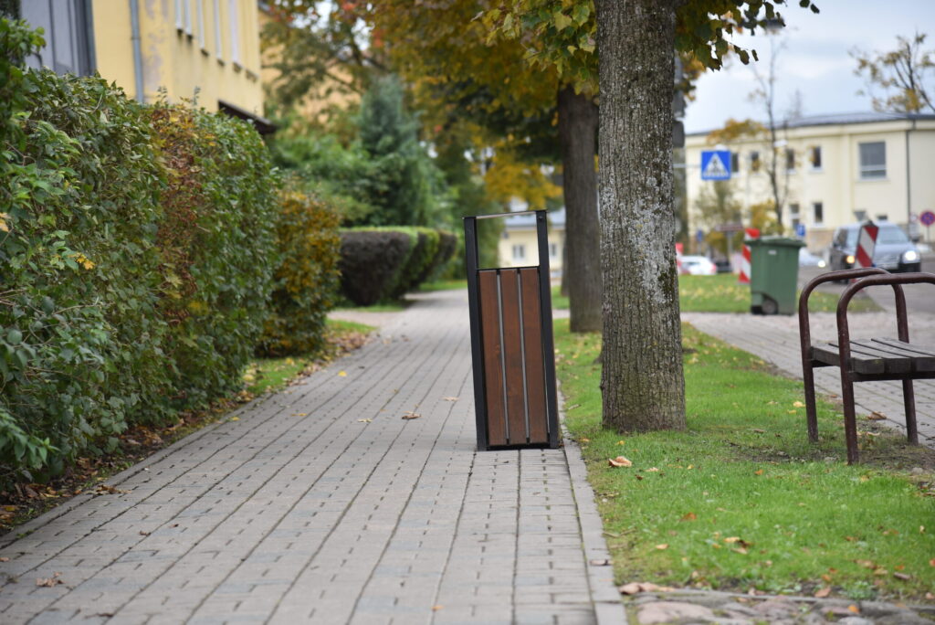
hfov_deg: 17.1
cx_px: 468
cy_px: 312
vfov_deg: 11.4
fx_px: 3118
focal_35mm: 120
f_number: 4
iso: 180
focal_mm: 120
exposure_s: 1/200
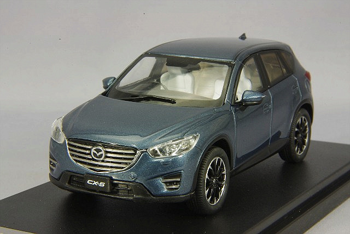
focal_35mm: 112
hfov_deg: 18.3
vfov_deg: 12.2
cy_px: 117
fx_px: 1089
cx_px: 175
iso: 400
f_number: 32
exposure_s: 1
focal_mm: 75
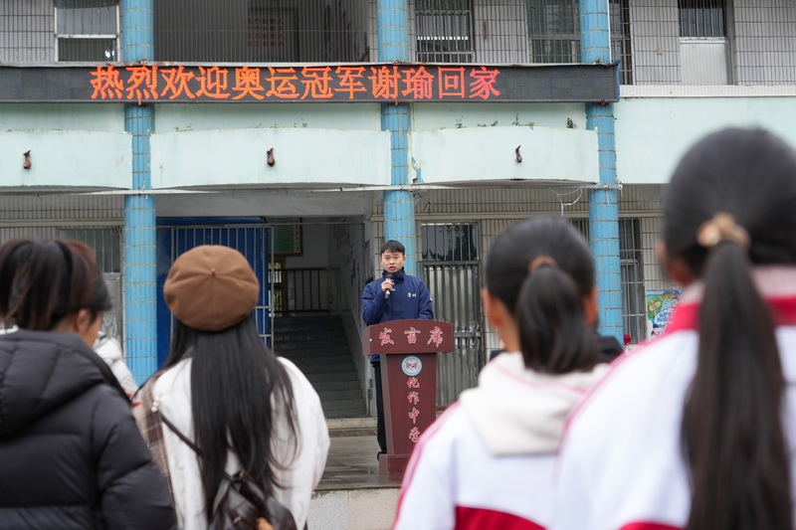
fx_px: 1592
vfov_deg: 18.9
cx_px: 398
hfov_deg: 28.1
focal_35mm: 72
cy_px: 265
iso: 800
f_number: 5.6
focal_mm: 72
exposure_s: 1/160
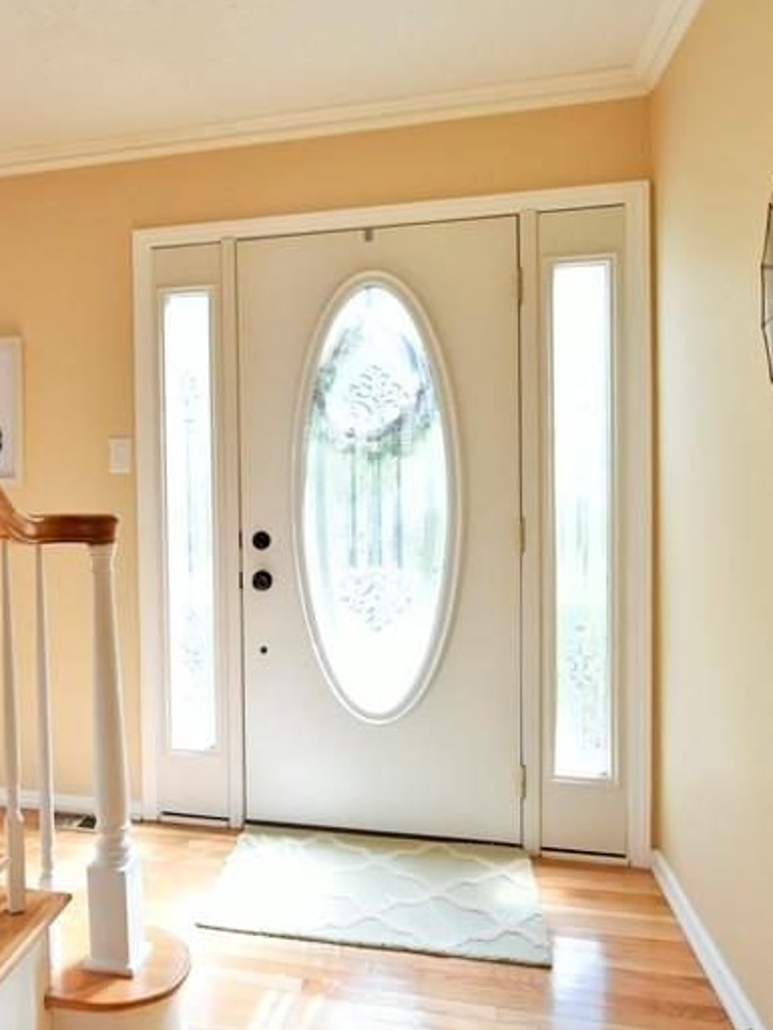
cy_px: 497
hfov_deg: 49.6
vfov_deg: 65.3
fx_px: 804
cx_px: 205
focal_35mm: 27
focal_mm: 12
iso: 640
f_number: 3.5
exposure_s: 1/200
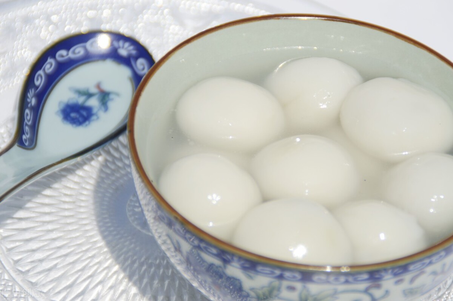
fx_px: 3773
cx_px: 226
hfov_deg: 6.9
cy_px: 150
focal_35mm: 300
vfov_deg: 4.6
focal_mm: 200
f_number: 6.3
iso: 100
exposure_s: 1/800
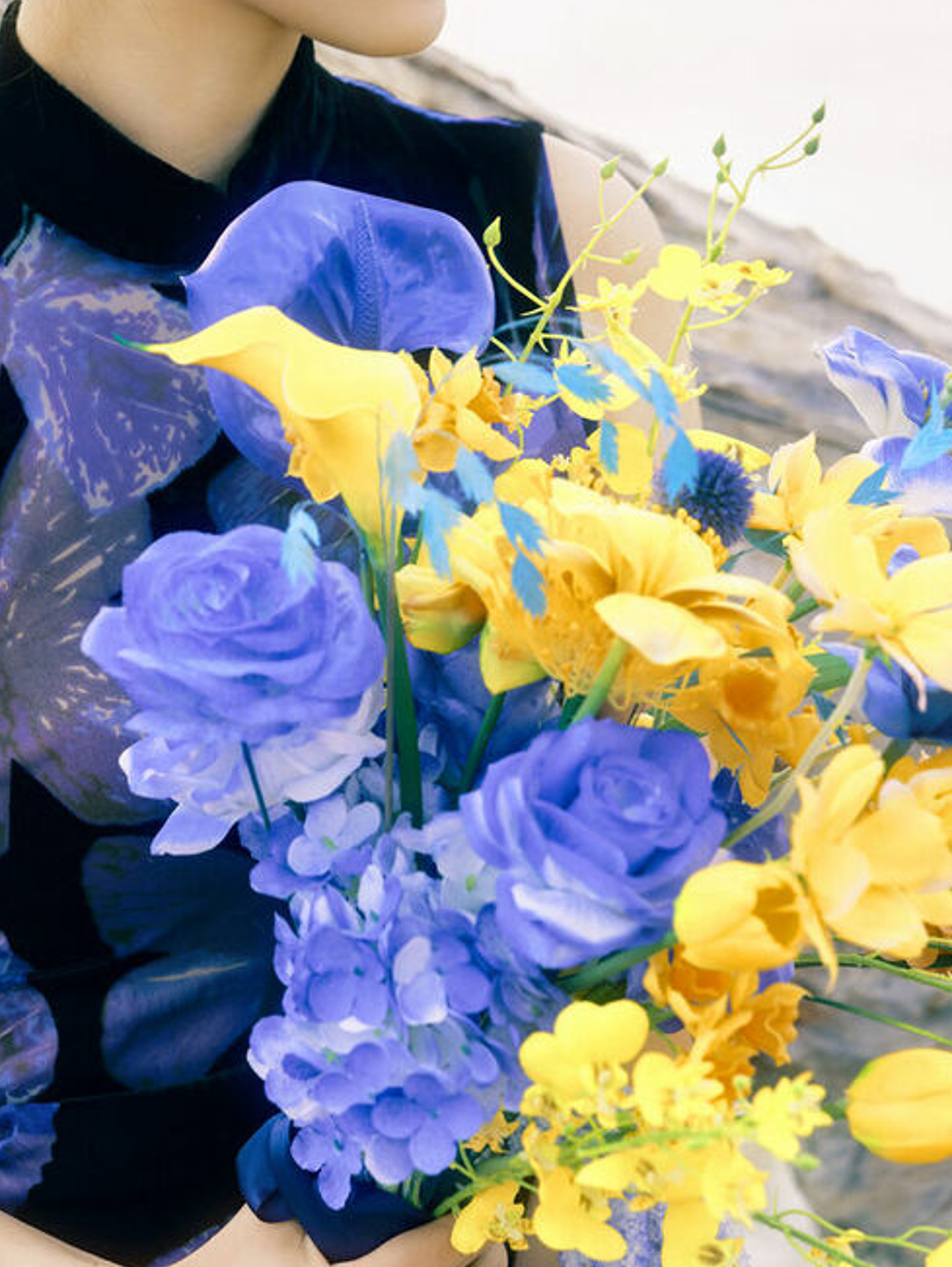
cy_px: 605
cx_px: 210
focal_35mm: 187
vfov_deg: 10.6
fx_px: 6850
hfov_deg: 7.9
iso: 100
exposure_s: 1/250
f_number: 4.5
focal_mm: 110
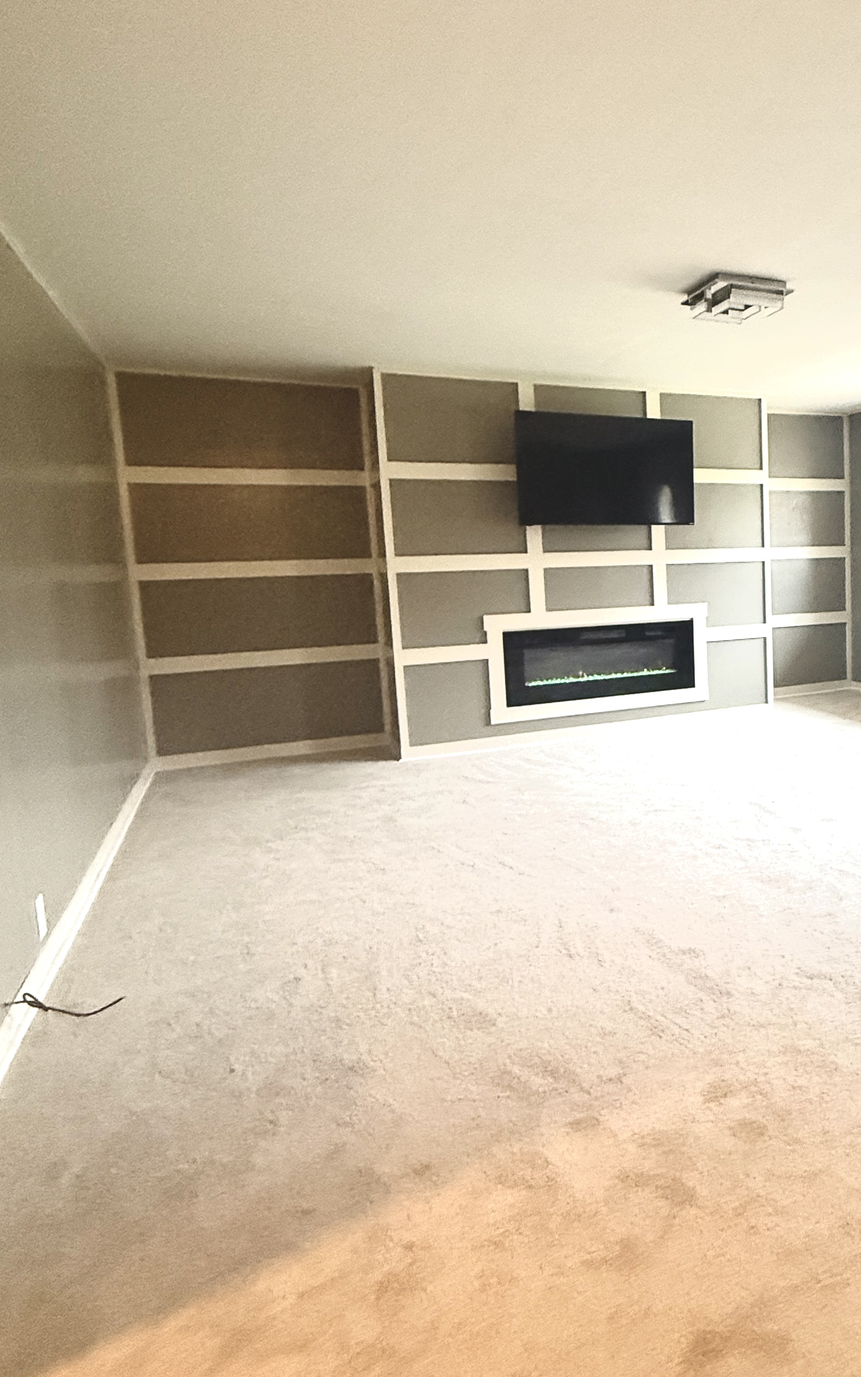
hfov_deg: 47.1
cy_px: 663
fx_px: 901
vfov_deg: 74.8
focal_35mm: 24
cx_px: 737
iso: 500
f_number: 2.2
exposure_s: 1/120
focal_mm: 2.22
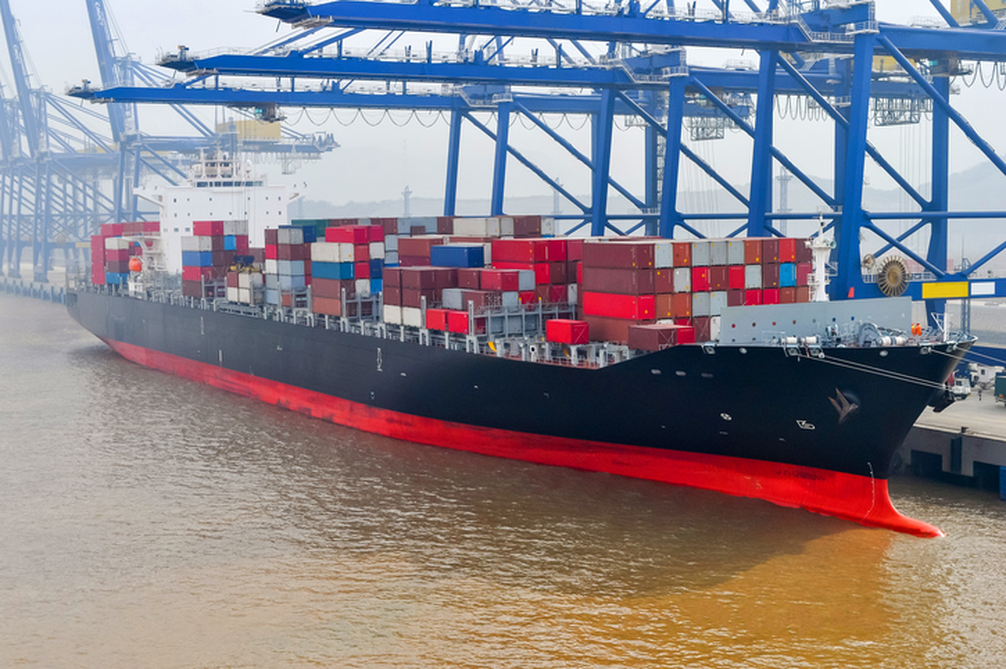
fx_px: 1508
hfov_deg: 36.9
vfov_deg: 25.0
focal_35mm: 54
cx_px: 503
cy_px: 334
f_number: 9
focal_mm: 36
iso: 200
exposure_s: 1/320
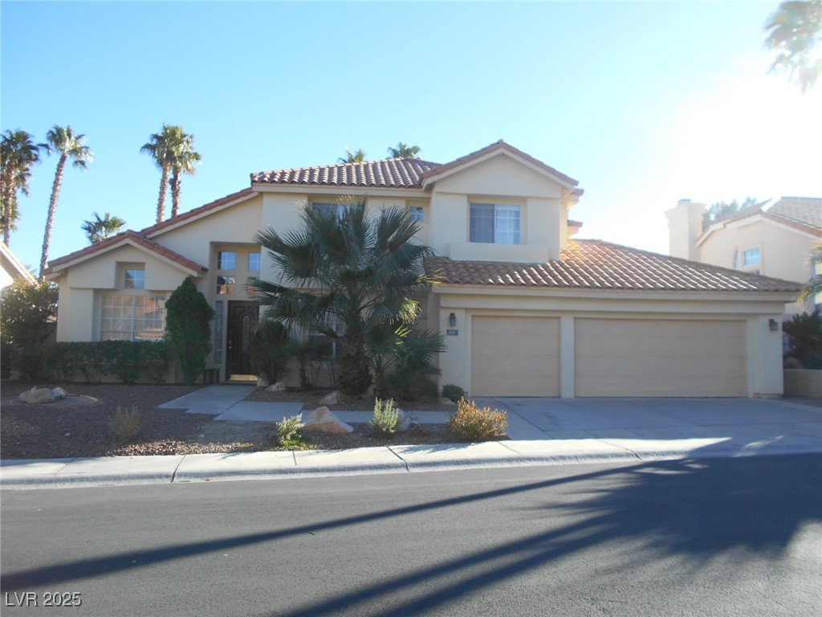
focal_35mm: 26
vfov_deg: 53.1
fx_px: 617
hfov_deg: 67.3
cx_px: 411
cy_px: 308
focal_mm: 4.6
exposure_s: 1/400
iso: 80
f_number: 3.2
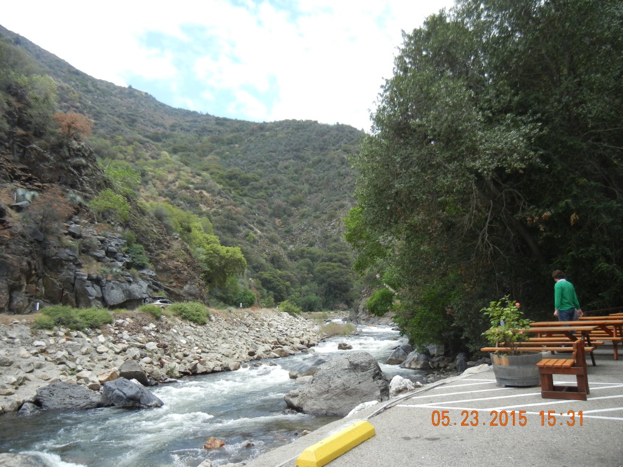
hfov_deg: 60.0
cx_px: 312
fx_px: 540
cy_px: 234
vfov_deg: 46.8
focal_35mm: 30
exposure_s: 1/527
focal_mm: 5.4
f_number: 3.5
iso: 160
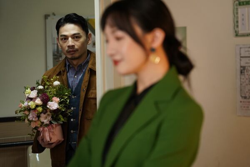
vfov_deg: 13.0
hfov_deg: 19.5
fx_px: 729
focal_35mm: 105
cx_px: 125
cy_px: 84
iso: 3200
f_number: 4
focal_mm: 105
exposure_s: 1/60
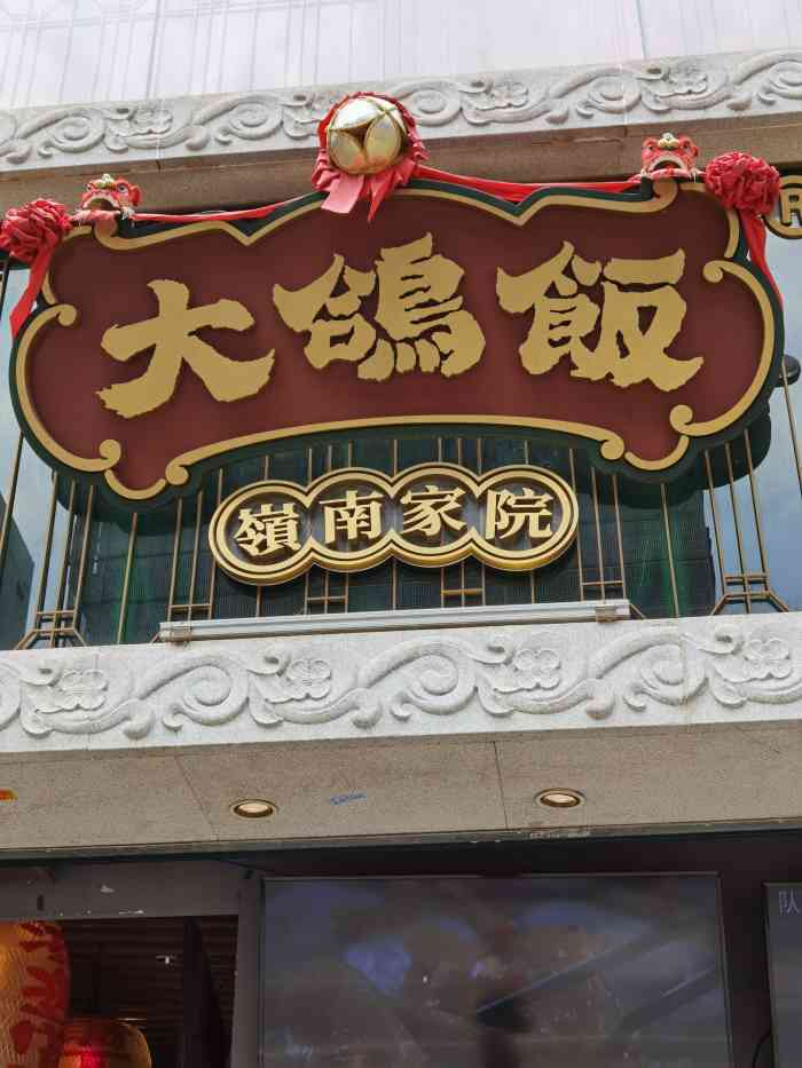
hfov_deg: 29.1
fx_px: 1544
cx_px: 401
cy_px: 534
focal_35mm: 50
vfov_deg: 38.2
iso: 50
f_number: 1.9
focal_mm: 6.71
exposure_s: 1/1667
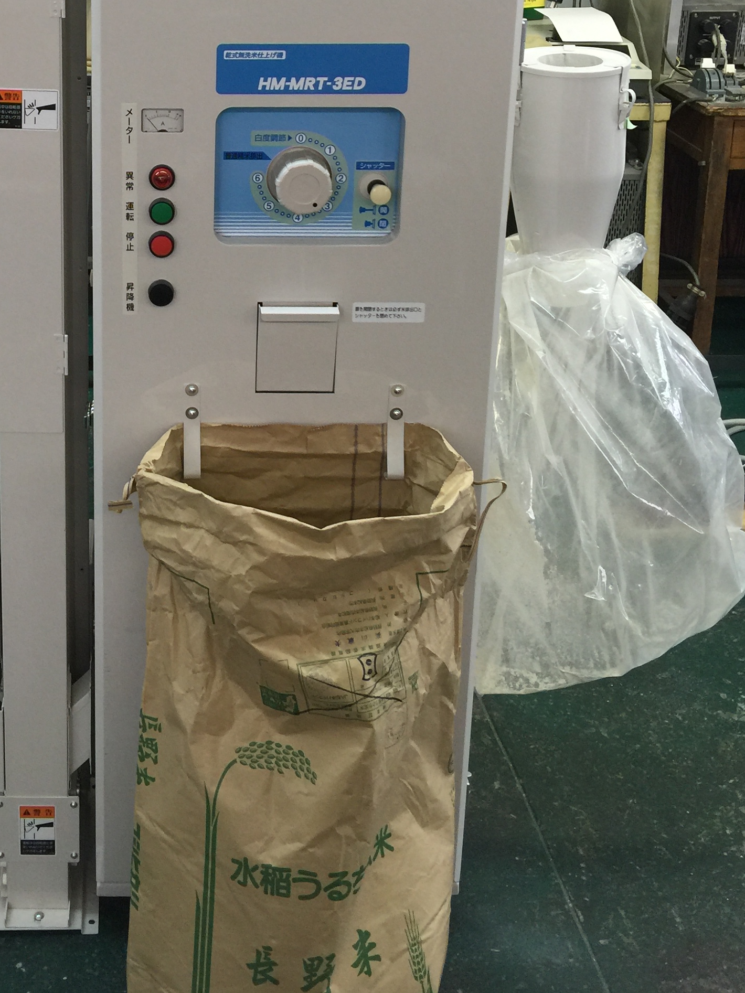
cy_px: 156
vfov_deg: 36.5
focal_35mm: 50
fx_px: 1435
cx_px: 145
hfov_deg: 28.5
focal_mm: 4.15
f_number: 2.2
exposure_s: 1/30
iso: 32
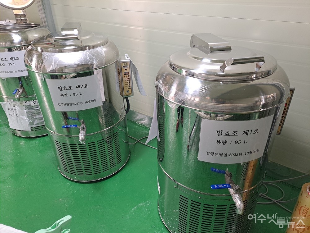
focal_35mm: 24
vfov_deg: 56.8
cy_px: 116
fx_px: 215
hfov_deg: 71.6
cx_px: 155
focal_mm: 5.23
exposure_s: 1/60
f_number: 1.8
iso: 200
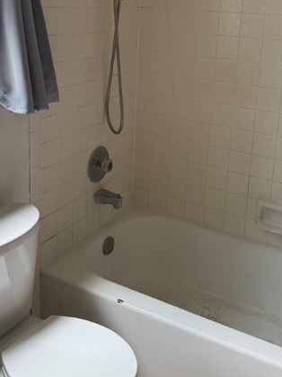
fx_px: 478
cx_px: 144
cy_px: 105
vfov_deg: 42.0
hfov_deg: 32.9
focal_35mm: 44
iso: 125
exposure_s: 1/243
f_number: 1.78
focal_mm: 6.76
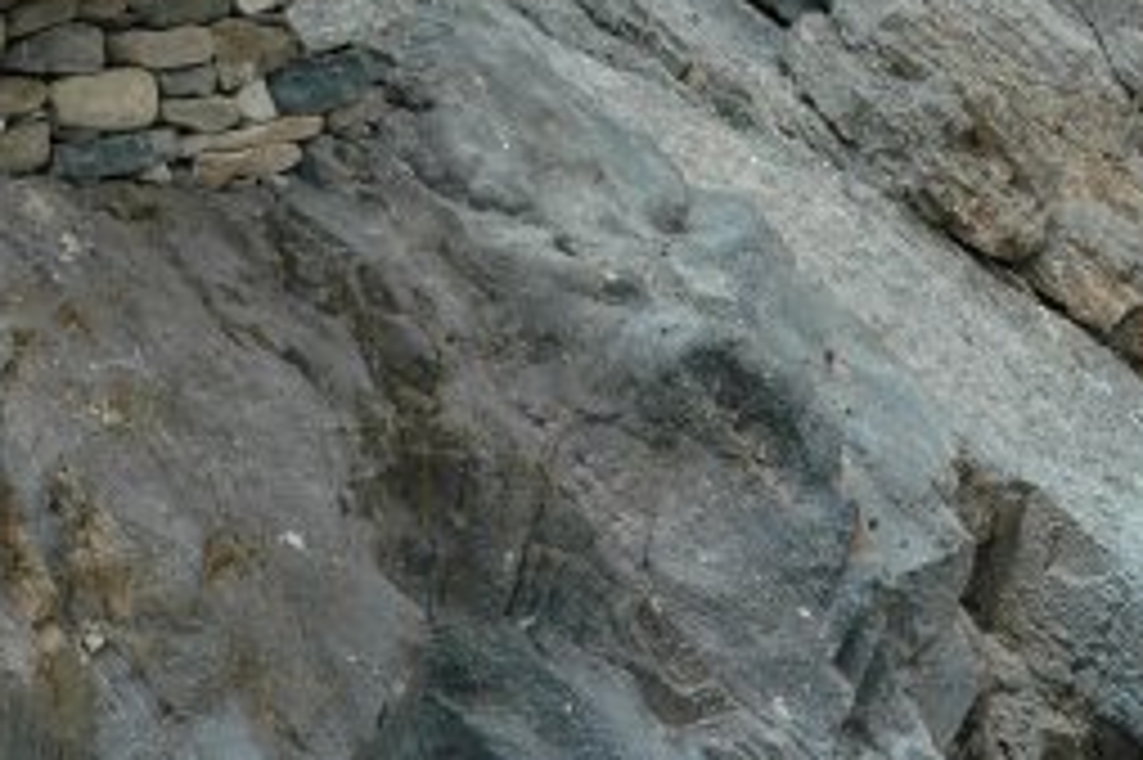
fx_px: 7012
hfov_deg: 9.3
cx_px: 742
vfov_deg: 6.2
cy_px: -247
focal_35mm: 221
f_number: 8
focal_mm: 52
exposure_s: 1/250
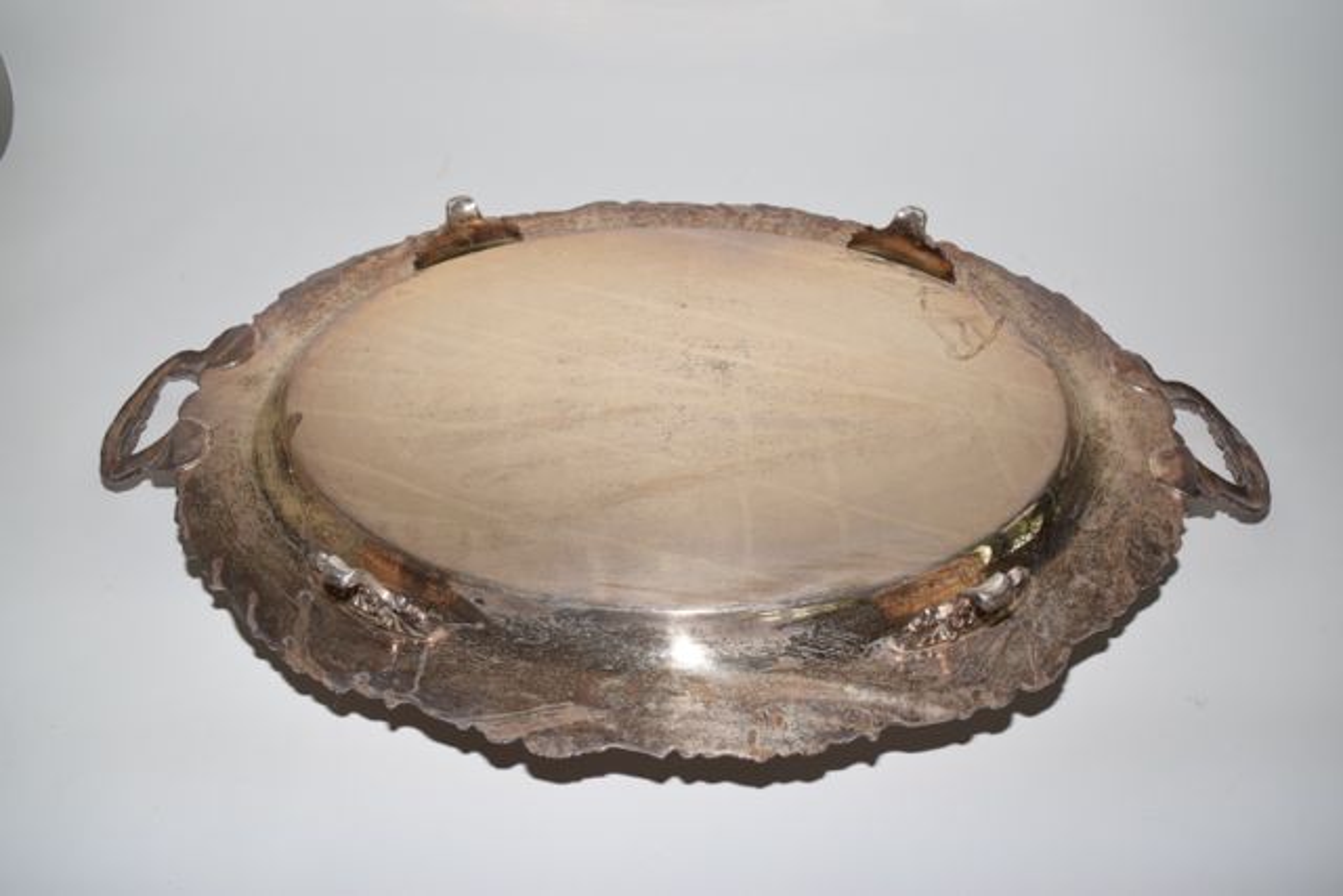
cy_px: 448
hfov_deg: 61.9
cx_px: 672
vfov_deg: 43.6
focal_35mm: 30
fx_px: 1119
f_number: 5.6
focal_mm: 20
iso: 800
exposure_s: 1/125
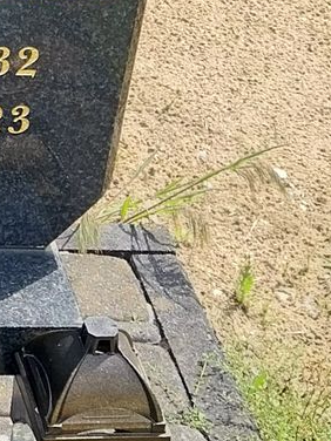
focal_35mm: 141
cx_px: -505
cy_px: 4
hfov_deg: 9.3
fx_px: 1798
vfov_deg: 13.8
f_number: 1.8
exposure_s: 1/230
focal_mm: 4
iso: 25
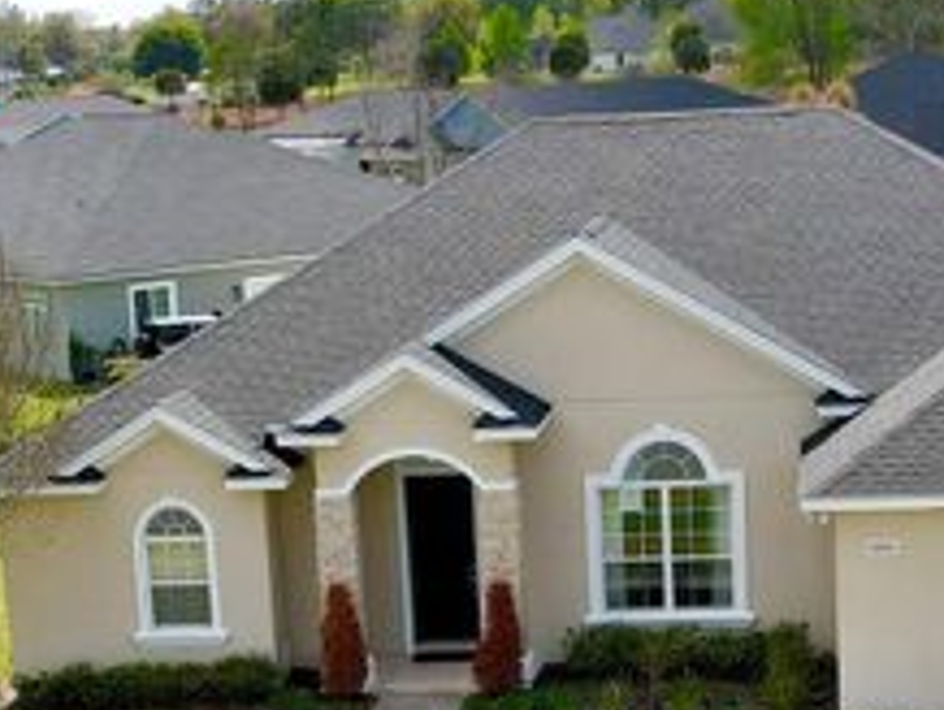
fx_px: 1502
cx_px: 680
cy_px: 678
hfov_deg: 34.3
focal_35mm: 55
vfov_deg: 25.5
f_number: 2.8
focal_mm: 4.5
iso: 100
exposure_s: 1/640
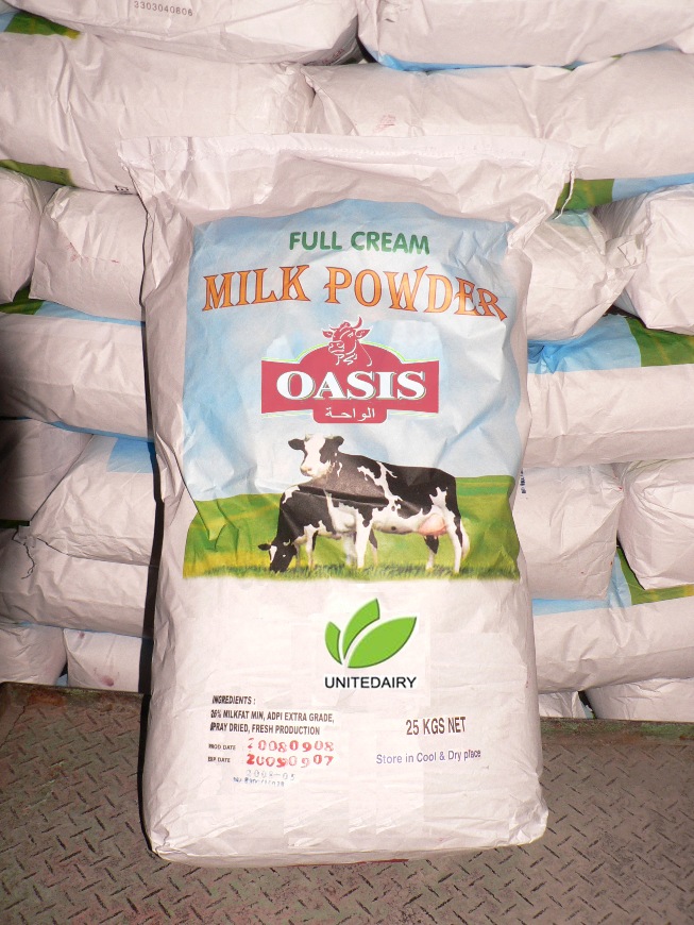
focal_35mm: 36
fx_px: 962
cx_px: 347
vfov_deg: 51.3
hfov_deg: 39.7
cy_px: 462
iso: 100
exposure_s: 1/15
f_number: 2.8
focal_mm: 6
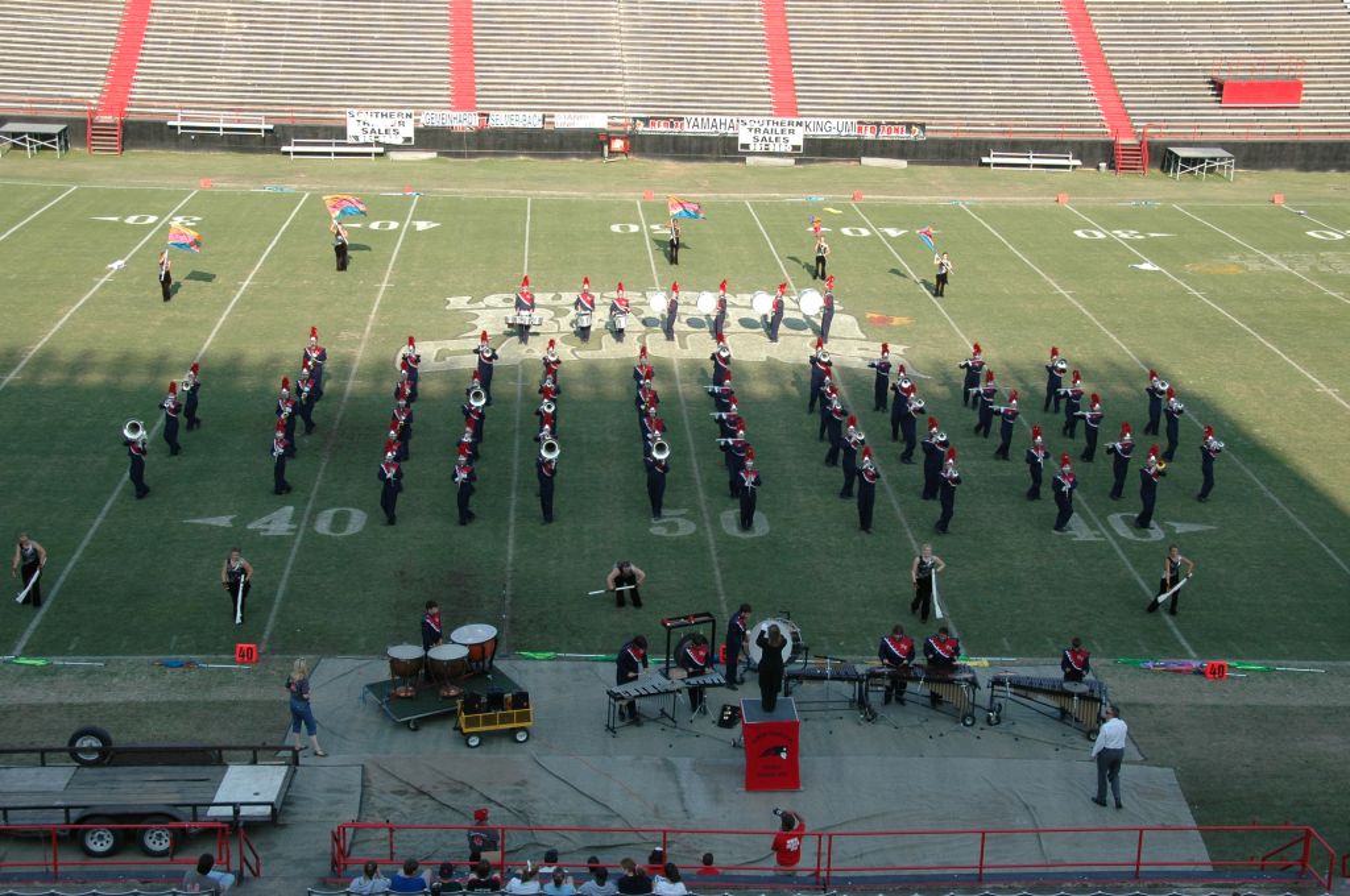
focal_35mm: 52
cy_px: 448
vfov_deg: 25.7
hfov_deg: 37.9
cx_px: 675
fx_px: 1966
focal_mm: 35
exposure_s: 1/250
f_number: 8
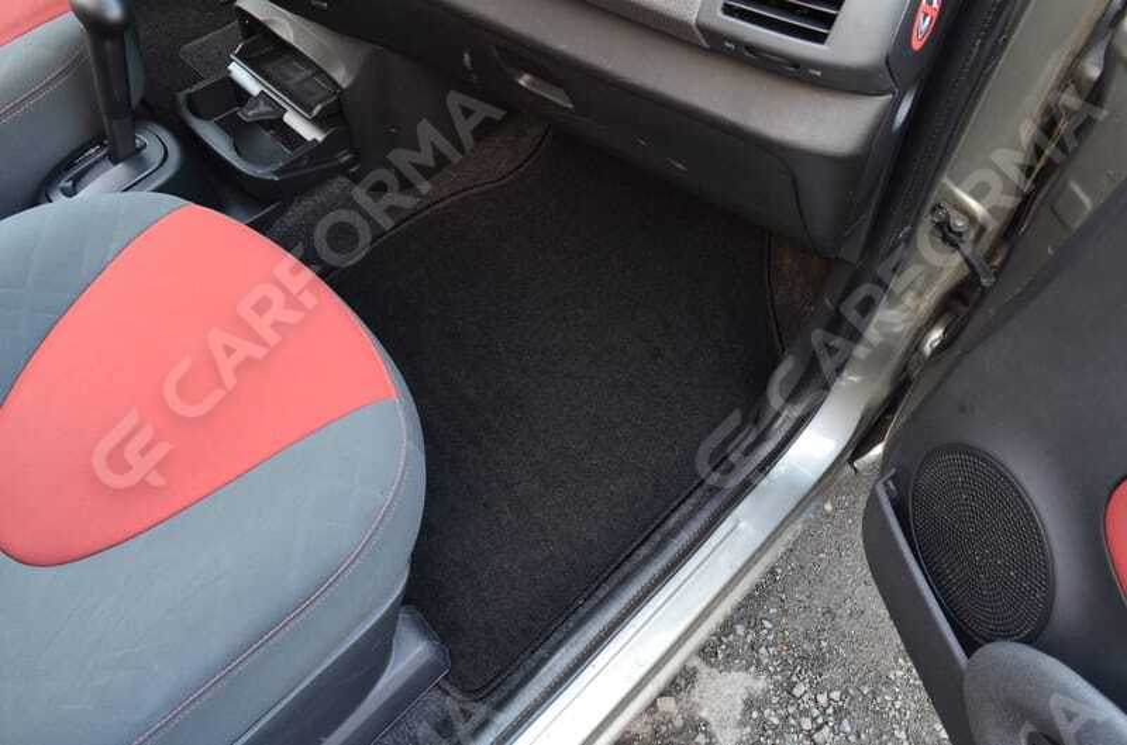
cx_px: 564
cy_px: 372
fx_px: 843
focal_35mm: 27
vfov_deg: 47.7
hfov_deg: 67.5
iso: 800
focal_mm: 18
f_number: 8
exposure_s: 1/15
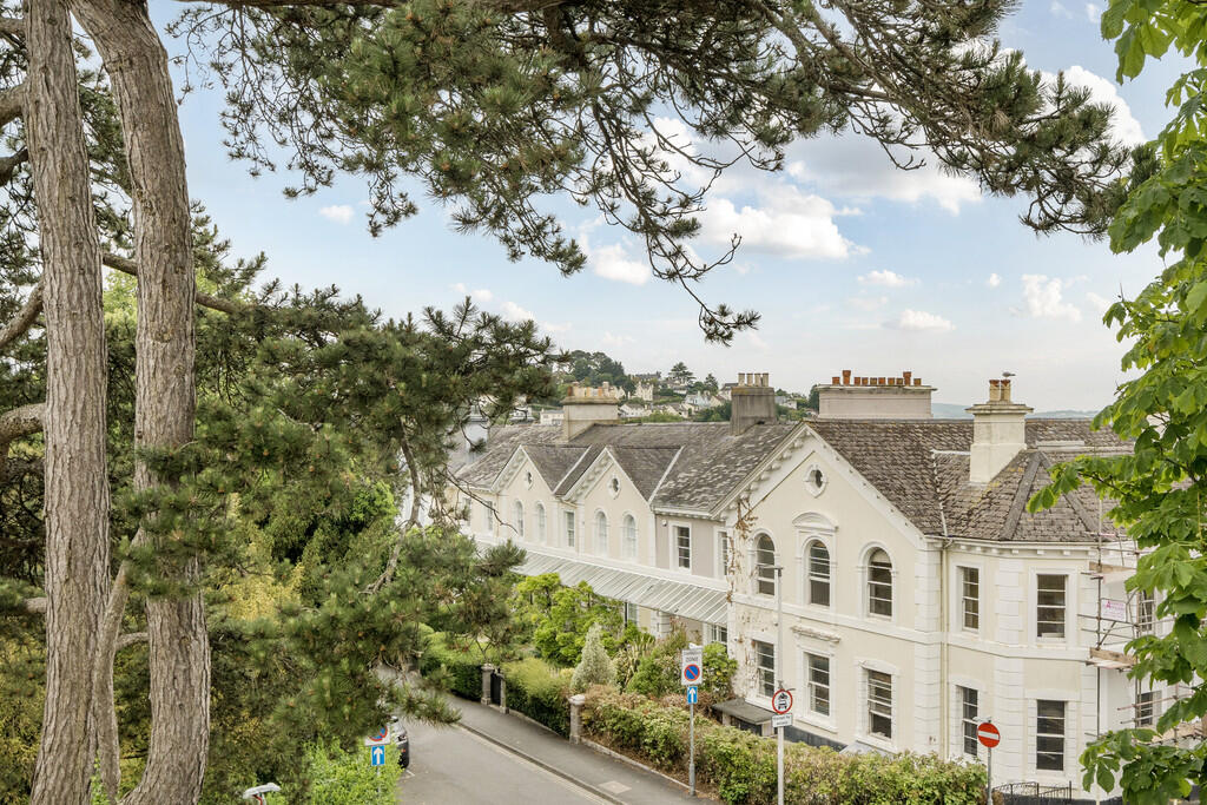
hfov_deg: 60.3
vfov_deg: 42.3
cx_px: 604
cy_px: 402
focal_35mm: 31
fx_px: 1039
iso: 400
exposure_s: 1/500
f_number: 8
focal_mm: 21
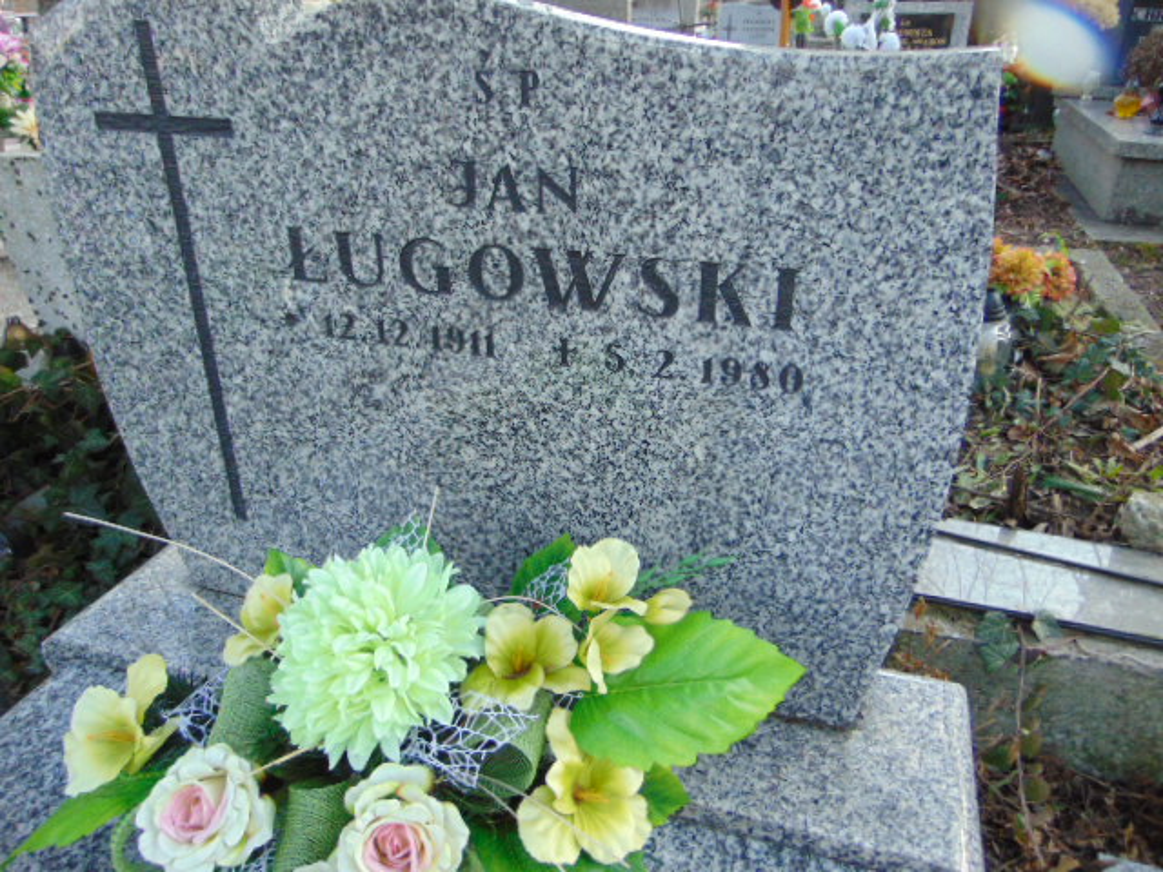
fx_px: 840
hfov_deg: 69.4
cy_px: 436
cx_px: 582
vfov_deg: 54.9
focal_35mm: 25
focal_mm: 4.5
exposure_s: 1/250
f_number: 3
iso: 200
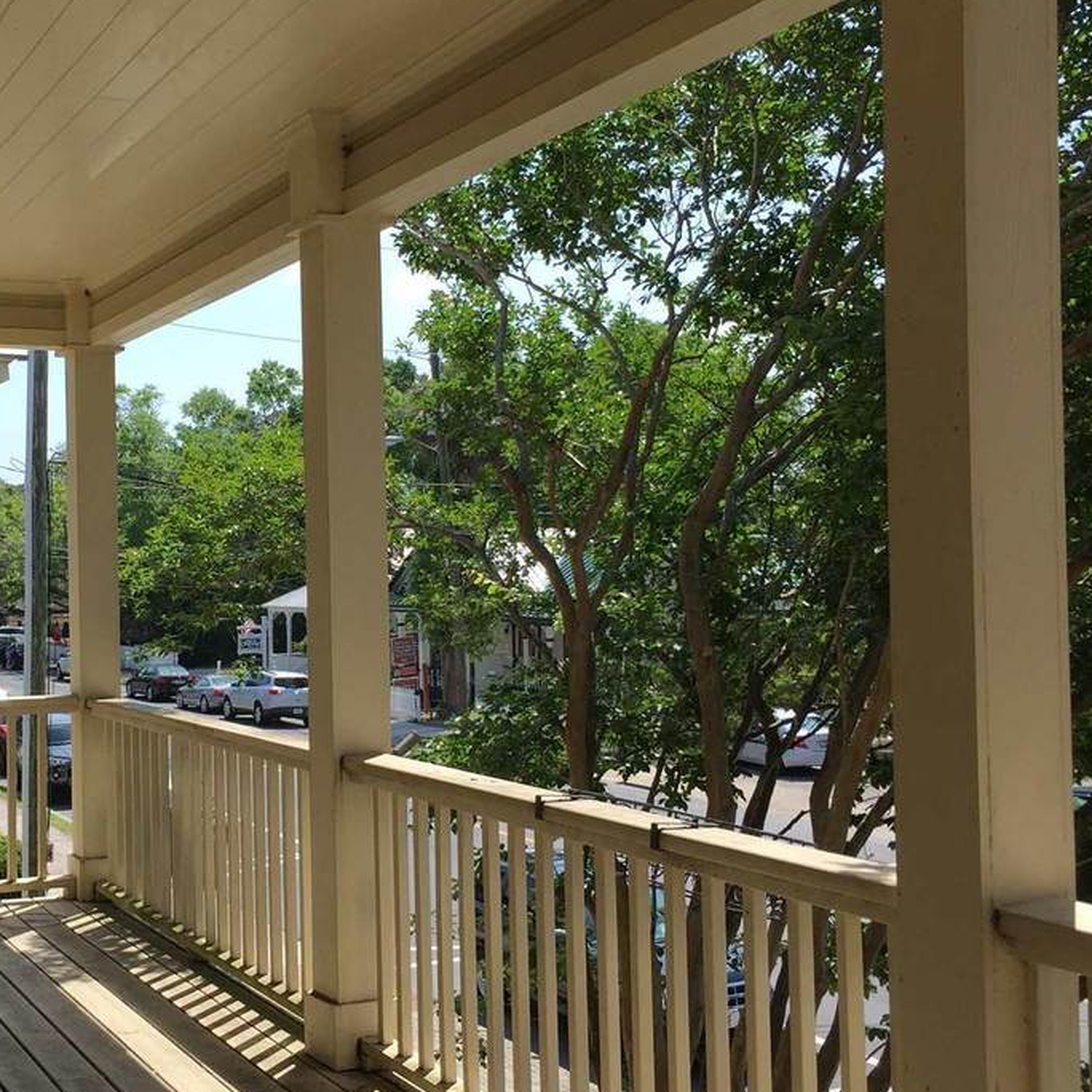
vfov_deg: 35.4
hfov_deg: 34.6
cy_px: 567
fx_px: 1713
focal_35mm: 48
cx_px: 265
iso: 32
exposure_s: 1/1464
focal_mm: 4.15
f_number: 2.2
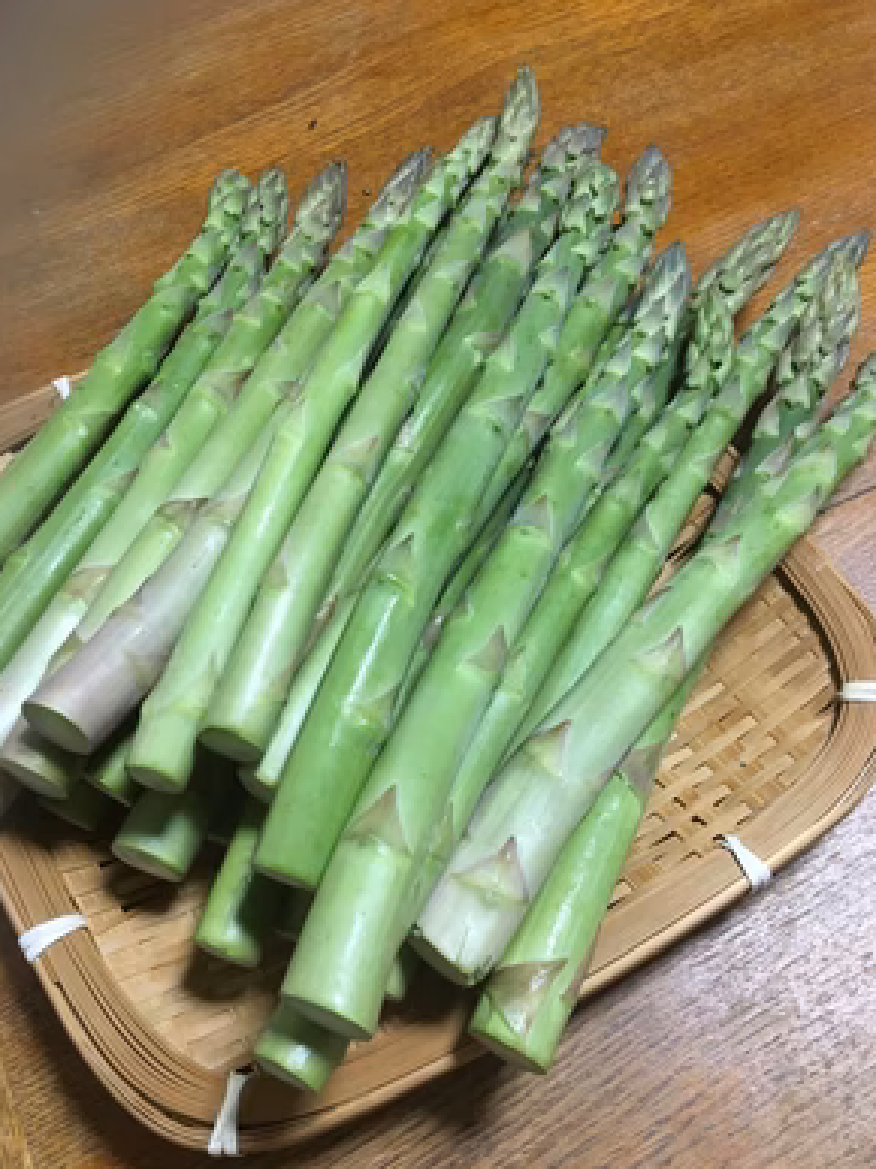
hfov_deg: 46.8
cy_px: 574
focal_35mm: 30
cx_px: 444
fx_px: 1013
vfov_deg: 60.0
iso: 125
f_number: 2.2
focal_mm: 4.15
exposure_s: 1/30
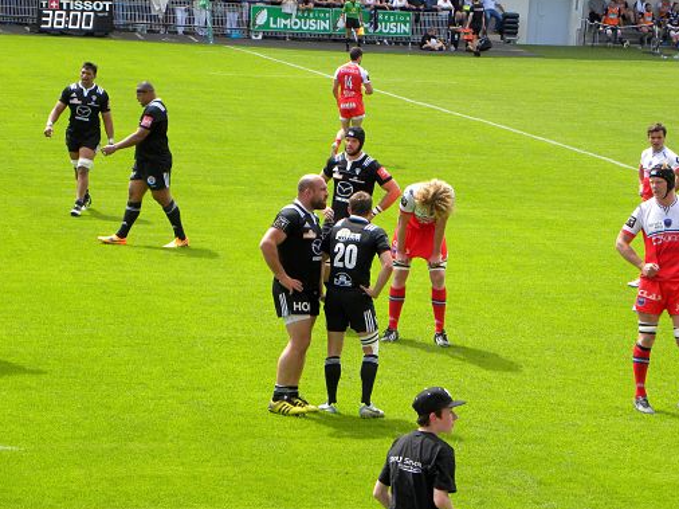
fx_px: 3000
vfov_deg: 9.7
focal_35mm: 153
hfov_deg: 12.9
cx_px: 335
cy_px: 230
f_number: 4.5
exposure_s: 1/178
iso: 64
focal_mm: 23
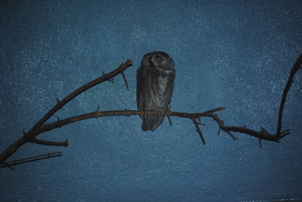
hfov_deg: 9.1
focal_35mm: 225
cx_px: 151
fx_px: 1890
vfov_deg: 6.1
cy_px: 101
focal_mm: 150
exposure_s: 1/60
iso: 200
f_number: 5
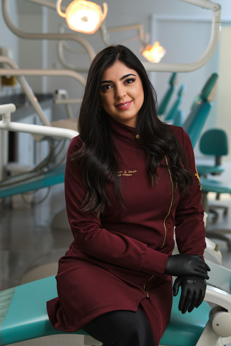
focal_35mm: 75
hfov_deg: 18.2
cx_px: 116
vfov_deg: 27.0
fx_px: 722
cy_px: 173
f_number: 2.8
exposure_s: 1/100
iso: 320
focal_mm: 50
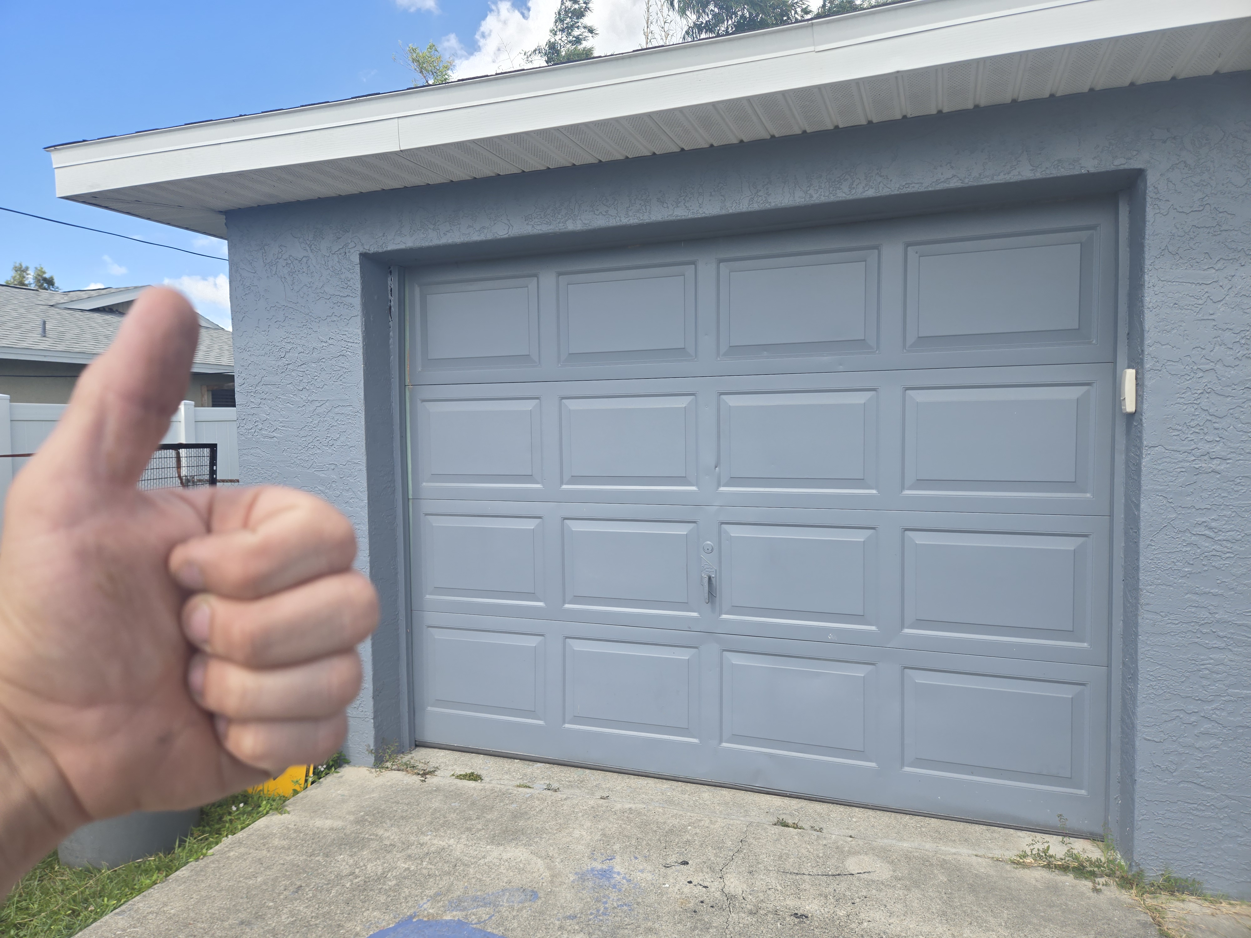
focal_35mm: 23
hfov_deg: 73.9
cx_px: 626
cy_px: 469
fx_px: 831
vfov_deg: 58.9
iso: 25
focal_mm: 5.4
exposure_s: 1/937
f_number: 1.8
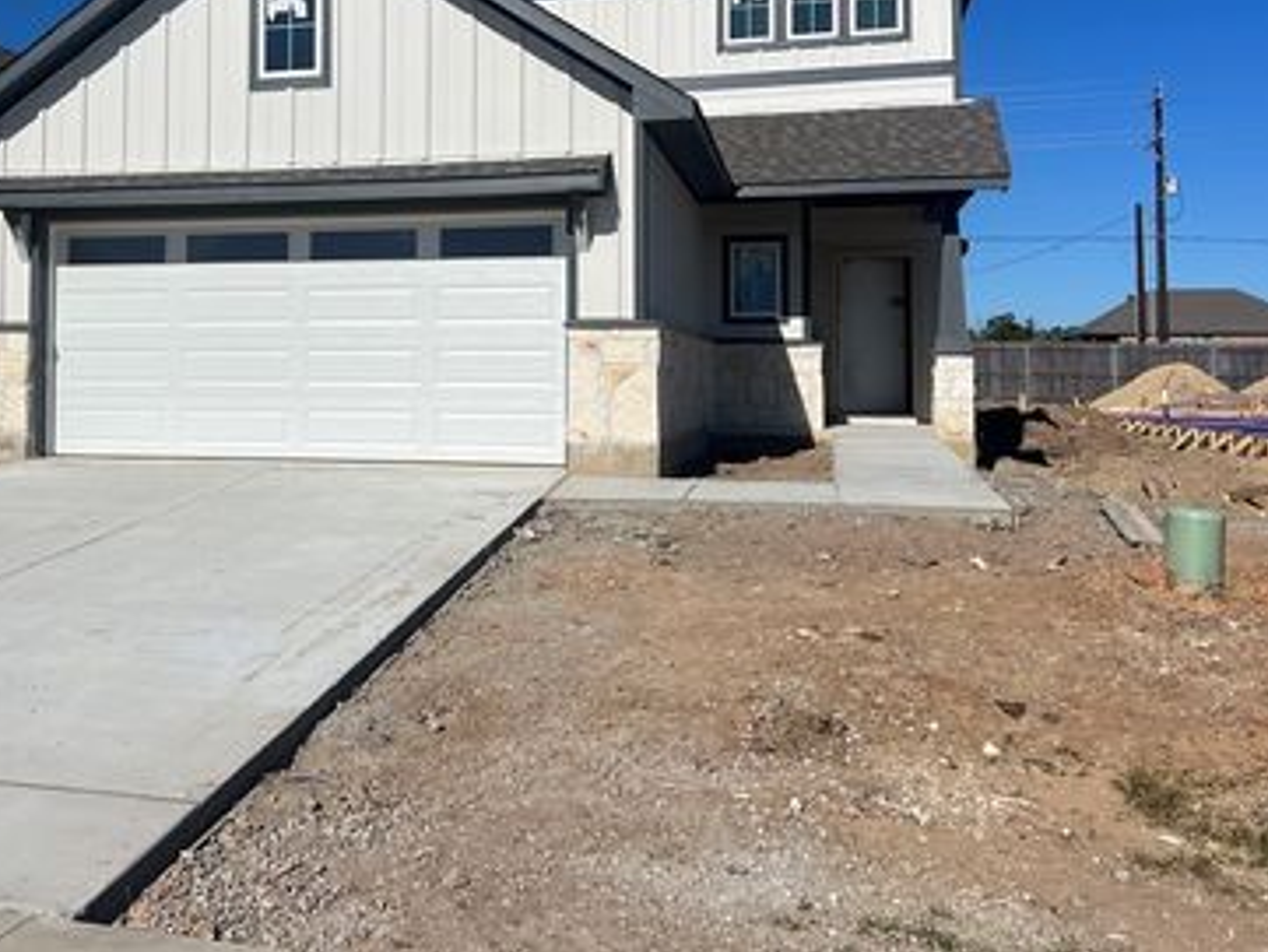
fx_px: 1319
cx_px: 429
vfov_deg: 39.1
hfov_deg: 50.5
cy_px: 304
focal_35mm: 36
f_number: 1.5
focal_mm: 5.7
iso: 50
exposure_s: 1/14286
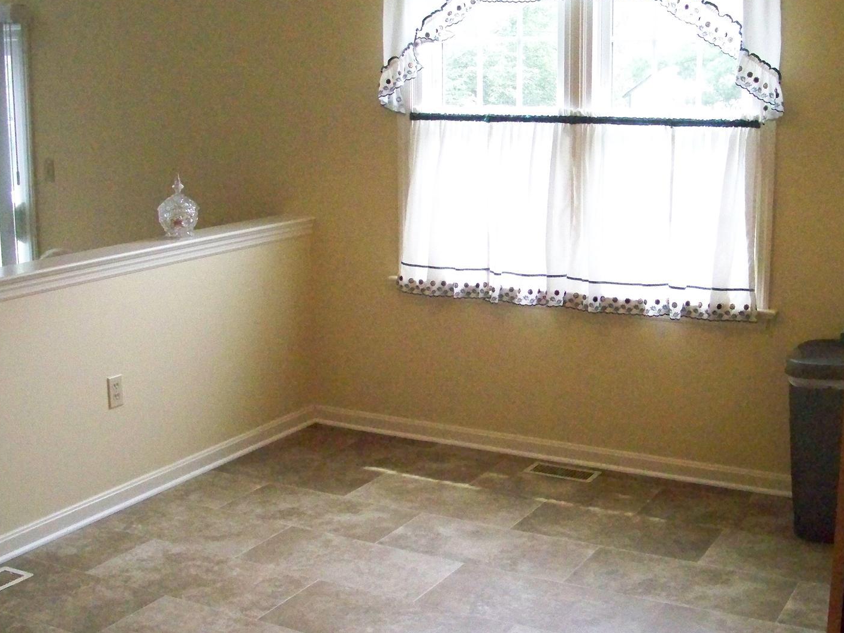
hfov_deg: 39.5
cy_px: 299
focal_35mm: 48
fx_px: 1170
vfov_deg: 30.3
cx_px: 490
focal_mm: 5.85
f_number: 2.8
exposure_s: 1/500
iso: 1600
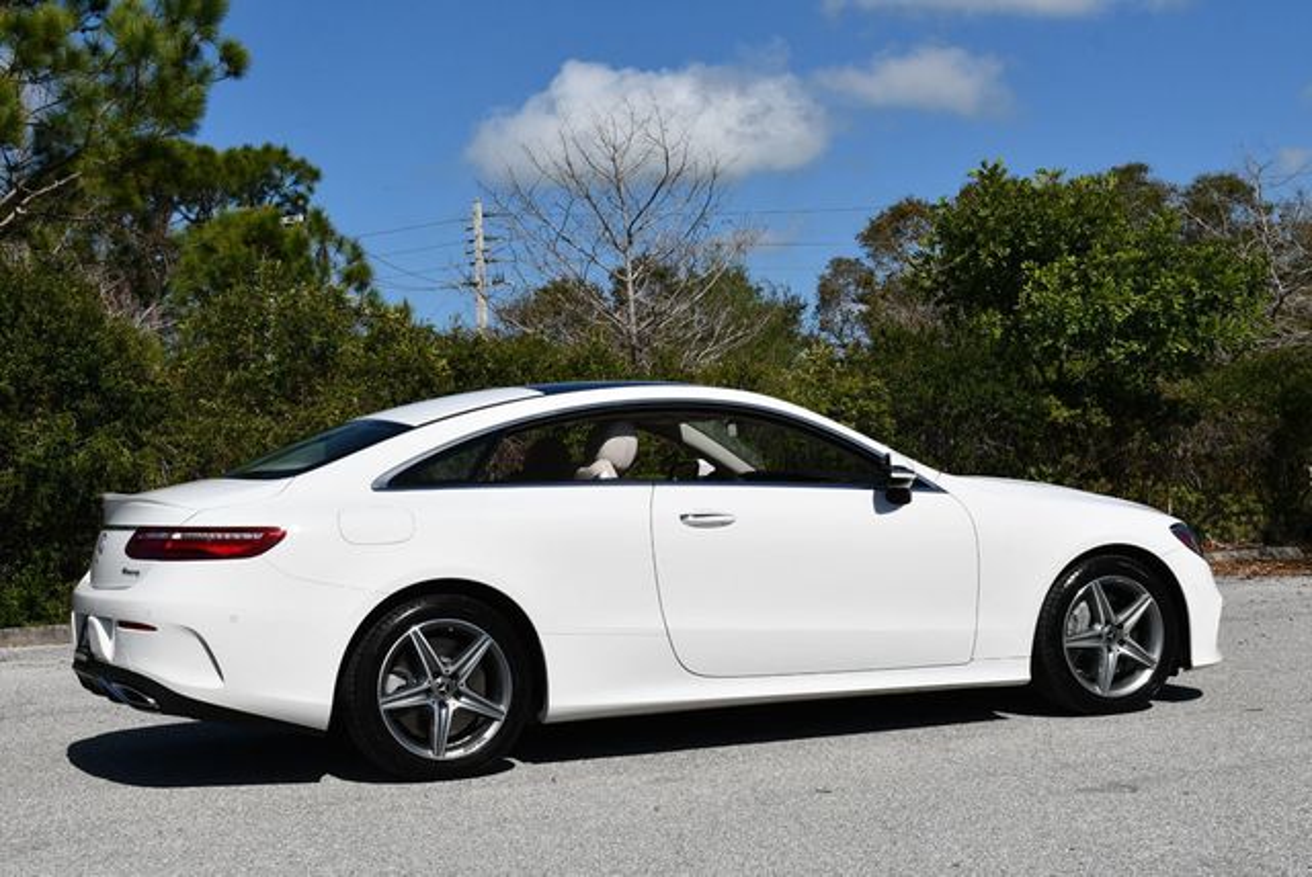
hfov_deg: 34.5
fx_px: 2116
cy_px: 438
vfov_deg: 23.4
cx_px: 656
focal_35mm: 58
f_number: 10
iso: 100
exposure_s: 1/400
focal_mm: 29
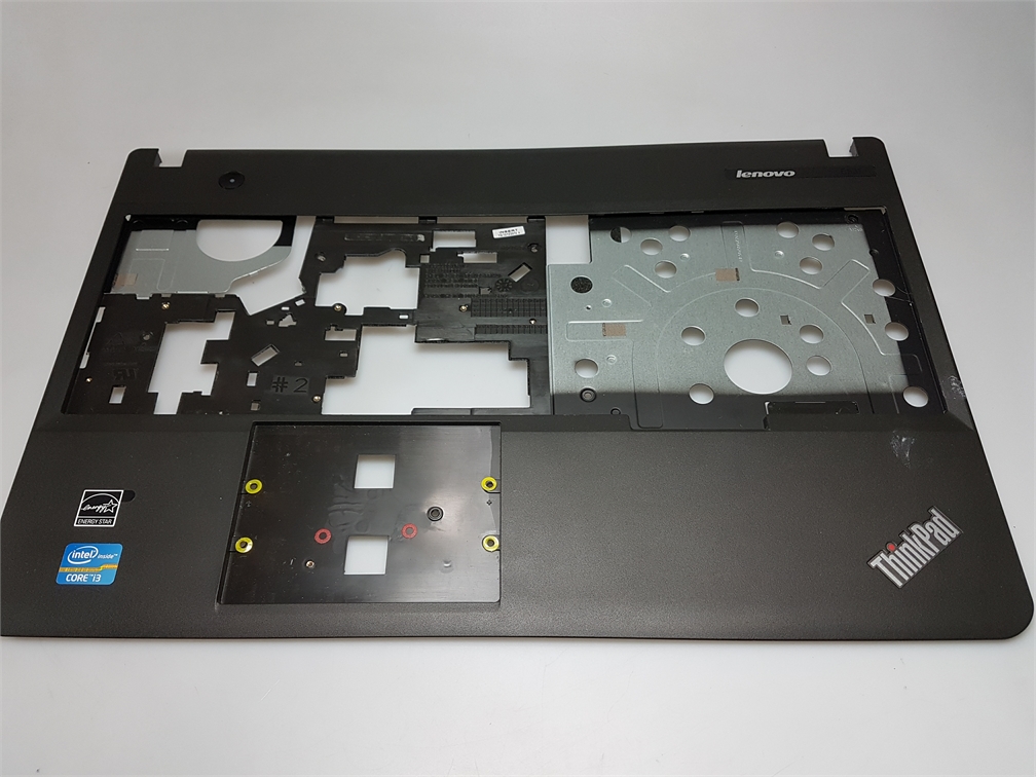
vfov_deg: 53.1
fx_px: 778
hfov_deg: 67.3
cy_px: 388
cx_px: 518
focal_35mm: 26
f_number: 1.7
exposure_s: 1/100
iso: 80
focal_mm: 4.2
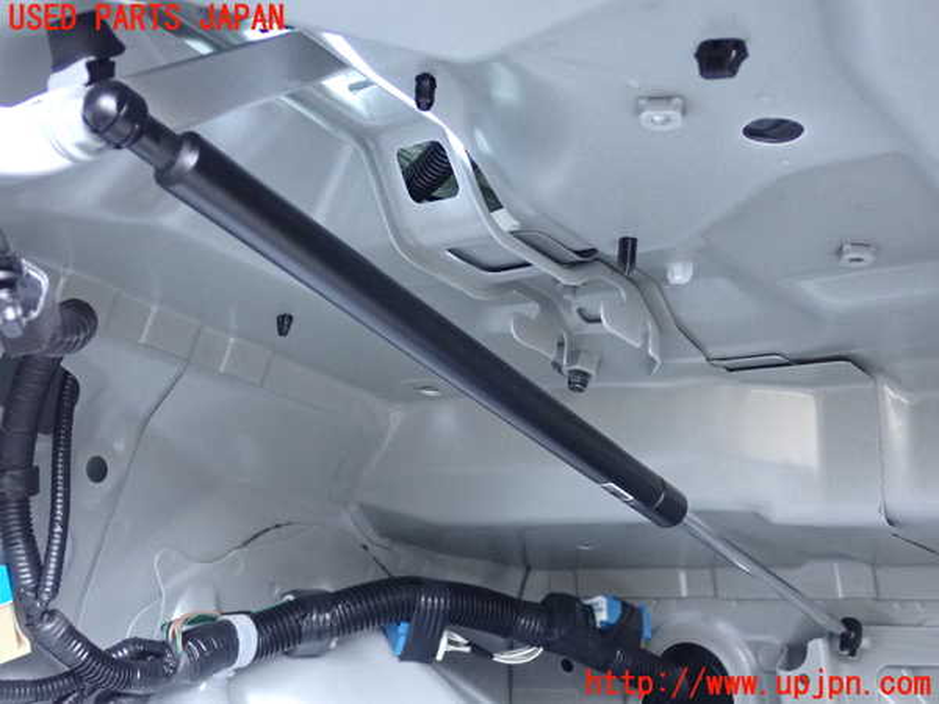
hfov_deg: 40.4
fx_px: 1275
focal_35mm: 47
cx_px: 470
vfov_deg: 30.9
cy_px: 352
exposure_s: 1/125
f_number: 3.1
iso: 1250
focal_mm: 8.4
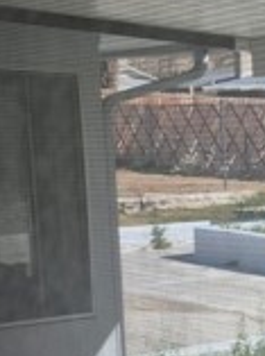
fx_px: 963
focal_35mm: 94
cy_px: 367
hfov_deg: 14.6
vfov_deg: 20.2
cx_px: 399
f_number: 1.8
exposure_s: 1/1002
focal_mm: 5.4
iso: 25
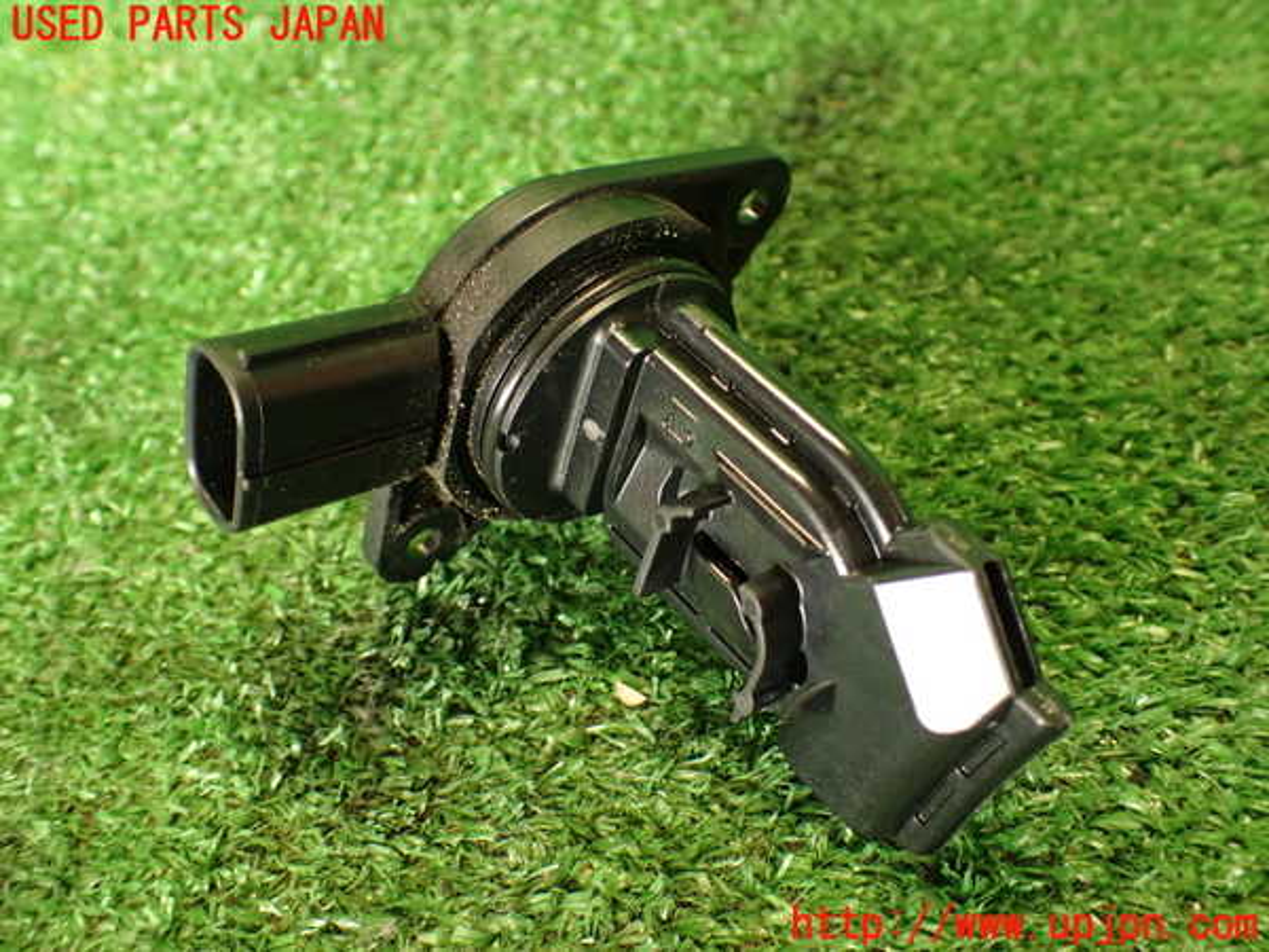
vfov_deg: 44.2
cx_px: 634
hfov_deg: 56.8
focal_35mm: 32
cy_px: 476
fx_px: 1173
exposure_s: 1/30
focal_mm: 5.79
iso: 400
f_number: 2.4
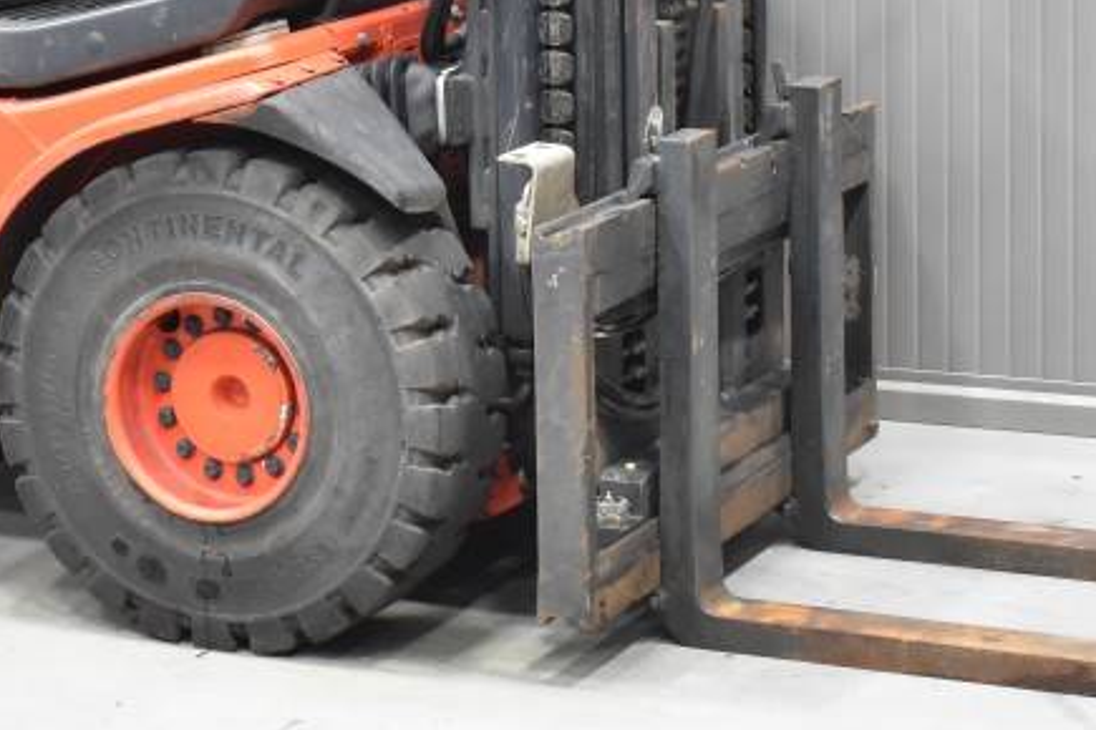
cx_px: 76
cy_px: -209
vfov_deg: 10.8
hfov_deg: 16.3
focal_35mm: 124
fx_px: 3775
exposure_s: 1/15
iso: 1600
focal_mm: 30
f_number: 6.3
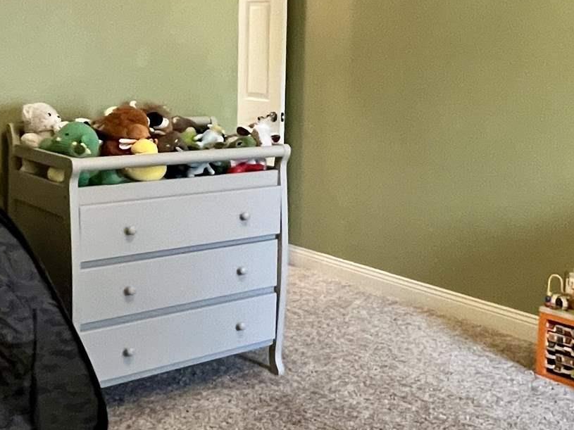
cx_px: 304
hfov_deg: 38.9
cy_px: 127
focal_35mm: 49
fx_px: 812
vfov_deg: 29.4
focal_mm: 1.57
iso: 640
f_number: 1.8
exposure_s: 1/60
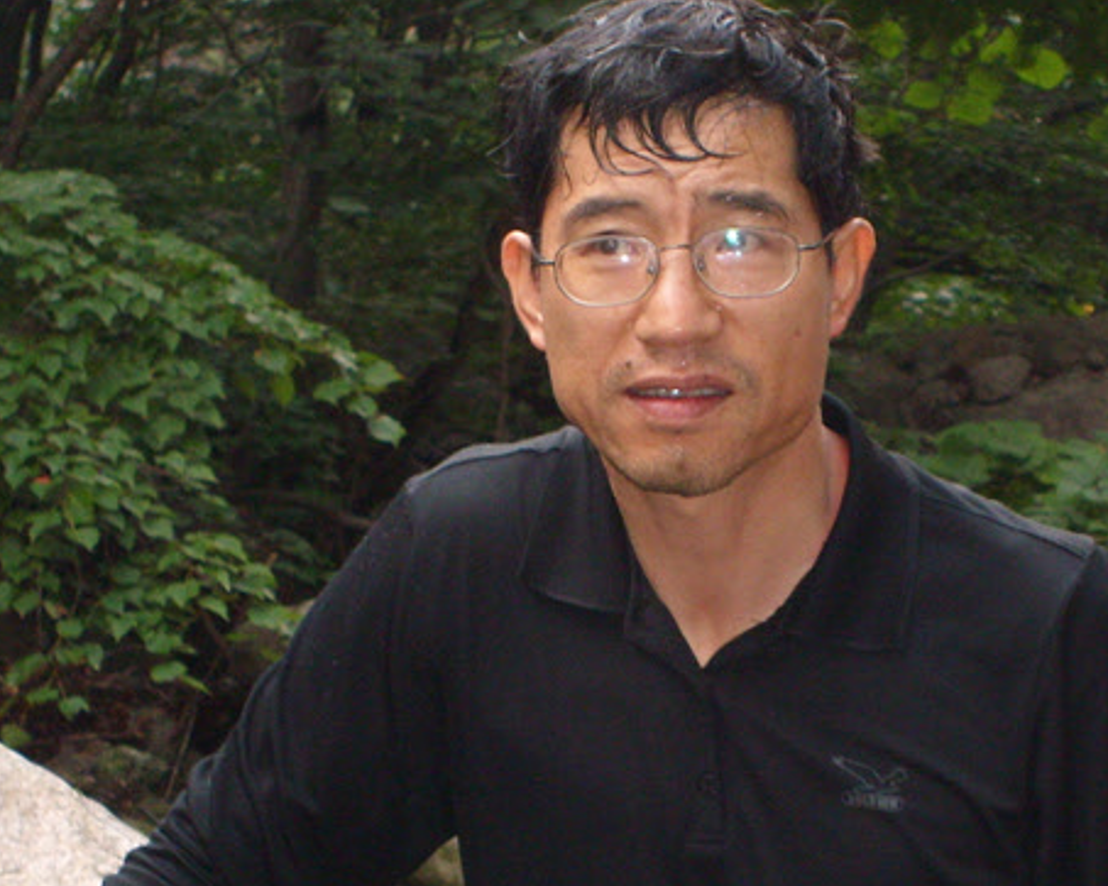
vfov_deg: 8.5
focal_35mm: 181
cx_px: 685
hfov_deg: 10.7
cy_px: 663
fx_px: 5933
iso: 300
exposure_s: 1/60
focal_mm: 17.4
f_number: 4.9
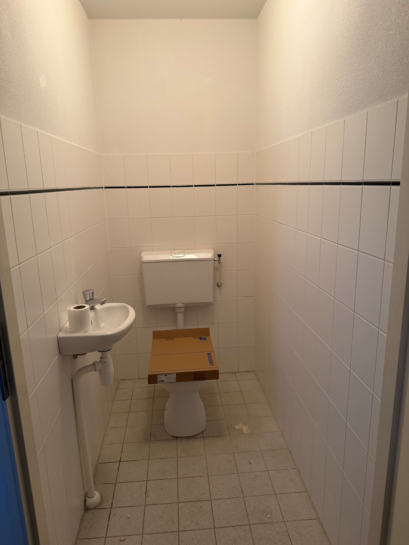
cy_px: 272
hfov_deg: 56.8
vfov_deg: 71.6
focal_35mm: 24
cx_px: 204
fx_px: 378
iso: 200
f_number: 1.78
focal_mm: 6.76
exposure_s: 1/50
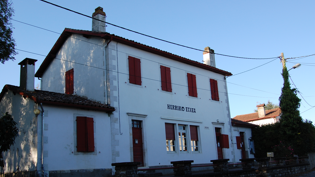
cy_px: 99
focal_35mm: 37
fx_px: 305
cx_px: 157
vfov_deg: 32.4
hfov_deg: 54.6
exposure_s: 1/160
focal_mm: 23
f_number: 8
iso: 200
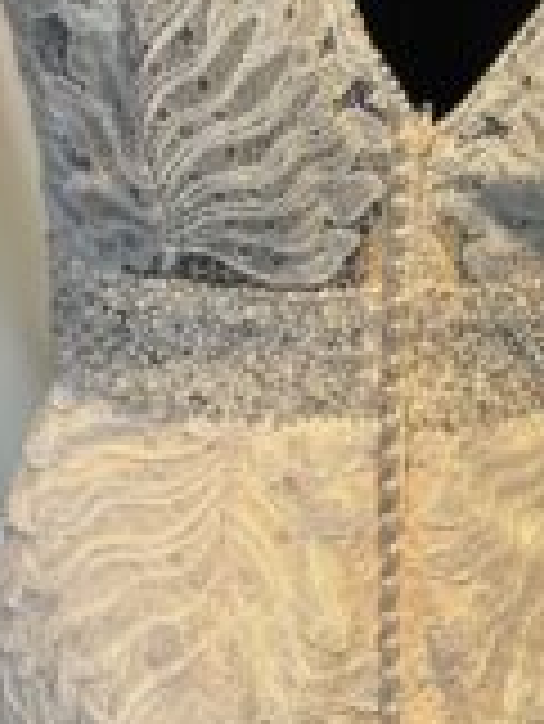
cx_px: 382
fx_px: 1444
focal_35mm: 69
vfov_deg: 28.1
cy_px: 353
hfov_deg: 21.2
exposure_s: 1/121
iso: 50
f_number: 1.5
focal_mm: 5.7
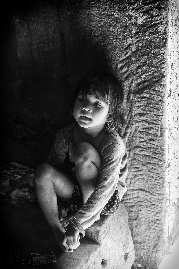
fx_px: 477
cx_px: 90
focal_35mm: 64
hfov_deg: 21.2
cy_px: 134
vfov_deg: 31.4
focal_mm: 42.5
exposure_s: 1/125
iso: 1600
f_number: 4
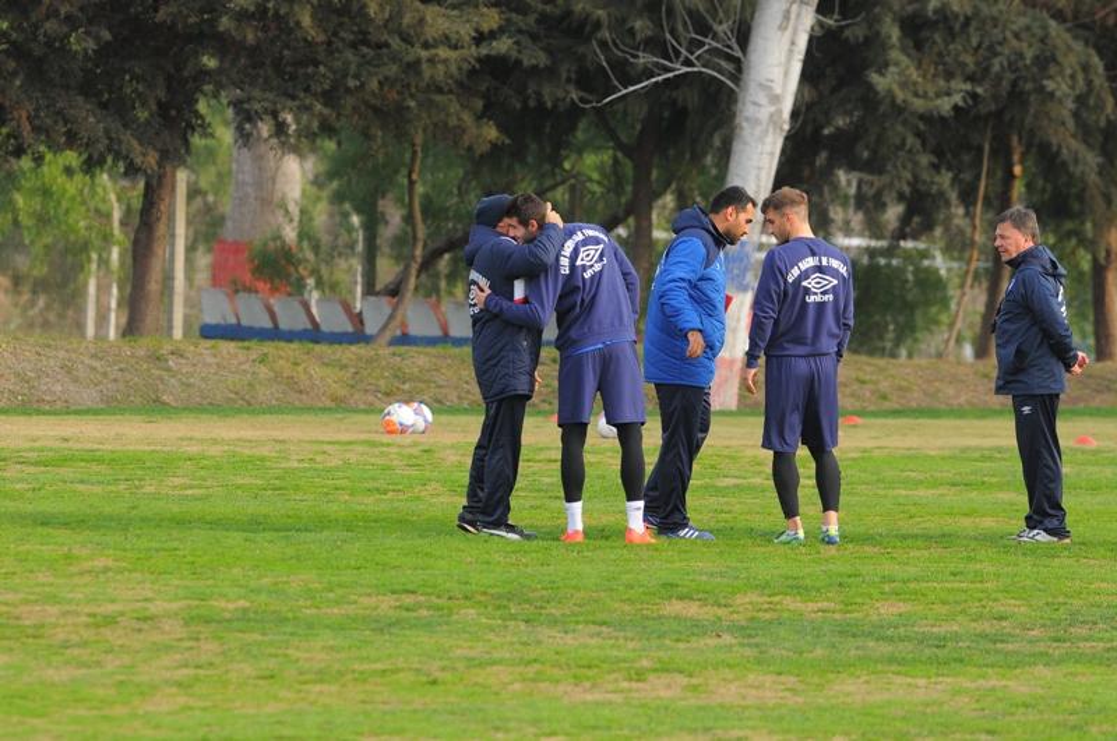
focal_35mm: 450
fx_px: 13943
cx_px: 558
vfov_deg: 3.0
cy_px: 370
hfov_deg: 4.6
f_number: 5.6
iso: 500
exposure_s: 1/640
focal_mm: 300
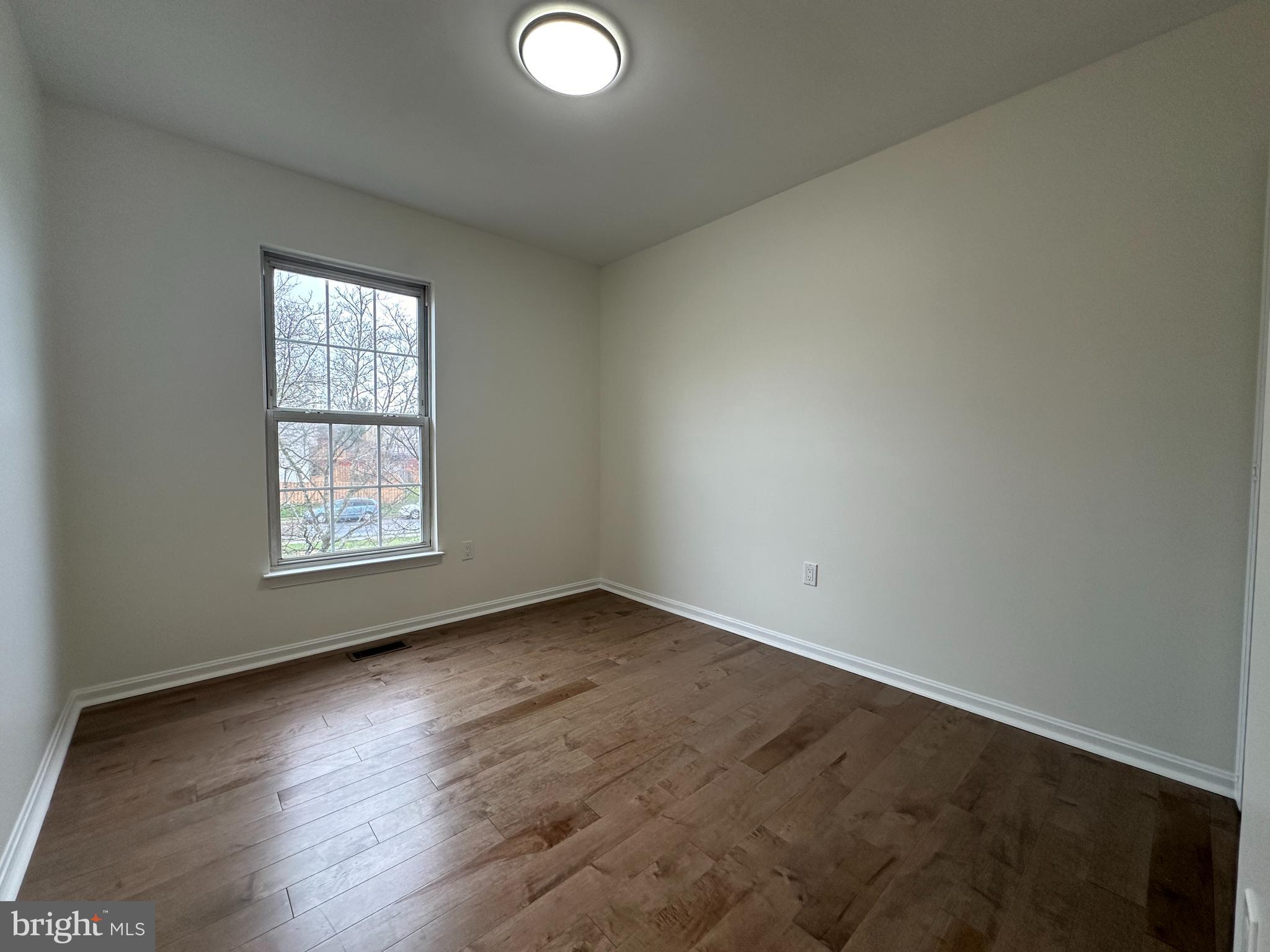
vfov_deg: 85.7
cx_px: 635
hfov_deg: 102.1
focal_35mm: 14
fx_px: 514
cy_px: 476
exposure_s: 1/120
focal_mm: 2.22
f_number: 2.2
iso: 125
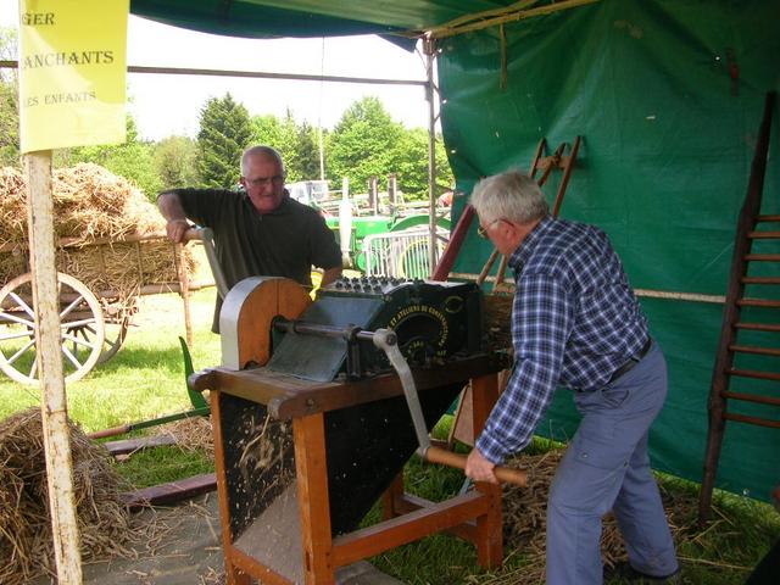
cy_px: 292
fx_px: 789
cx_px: 390
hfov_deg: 52.6
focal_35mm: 35
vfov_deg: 40.7
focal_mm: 5.8
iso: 50
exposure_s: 1/202
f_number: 2.8
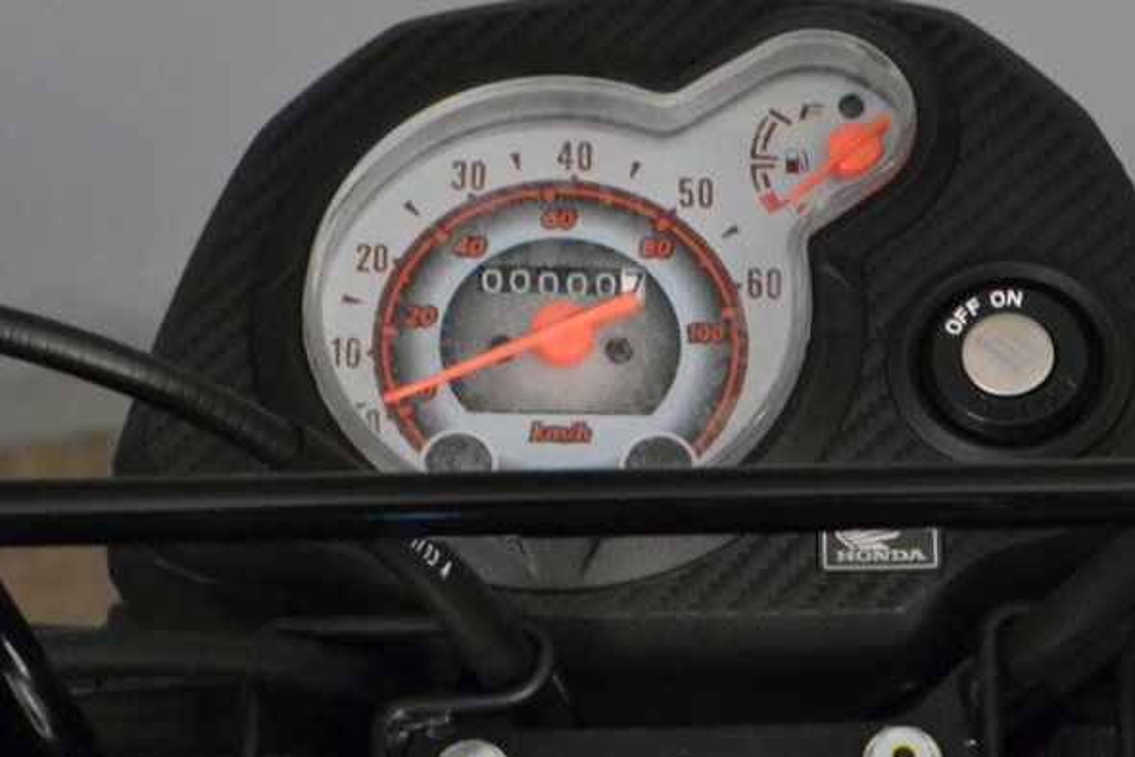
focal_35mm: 143
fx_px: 4504
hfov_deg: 14.4
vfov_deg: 9.6
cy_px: 471
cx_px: 676
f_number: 11
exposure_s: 1/60
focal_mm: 55
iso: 3200
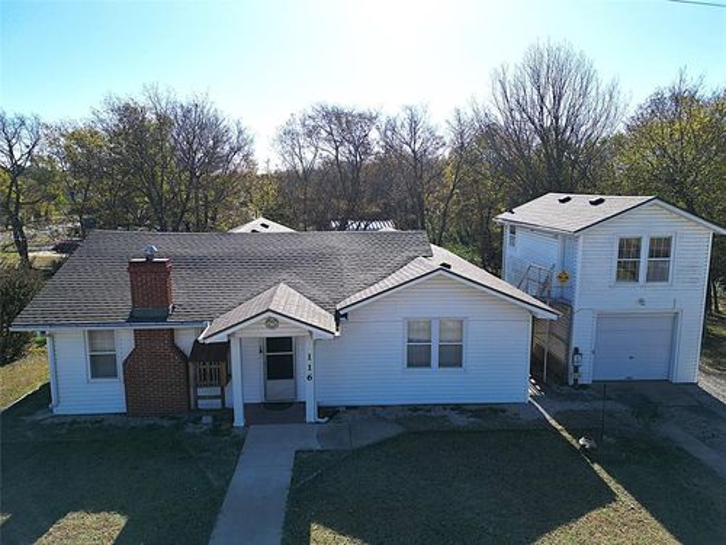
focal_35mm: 24
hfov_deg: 71.6
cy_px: 272
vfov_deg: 56.8
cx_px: 363
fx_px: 503
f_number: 1.7
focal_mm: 6.72
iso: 110
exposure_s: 1/2500
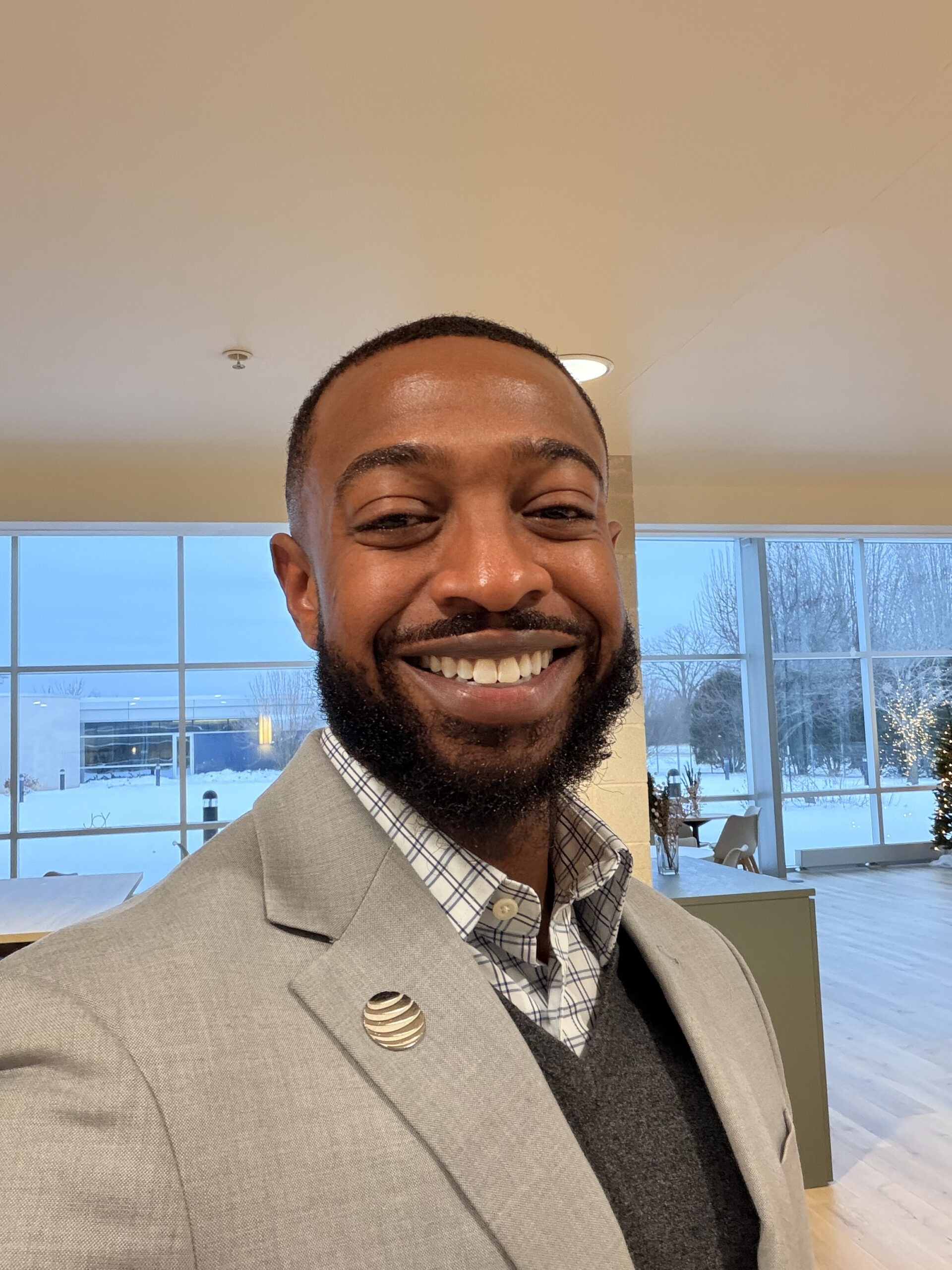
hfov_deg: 46.8
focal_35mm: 30
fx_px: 1100
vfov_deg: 60.0
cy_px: 635
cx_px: 476
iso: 320
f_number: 1.9
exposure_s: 1/40
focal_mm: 2.71
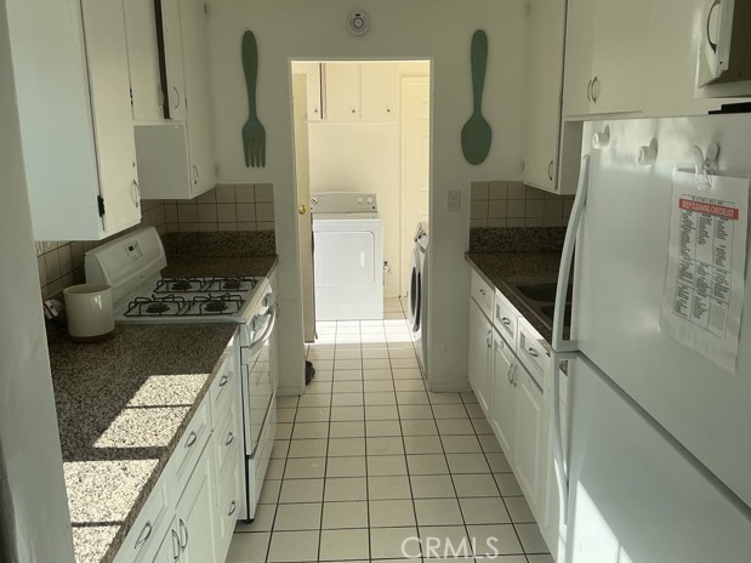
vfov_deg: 46.8
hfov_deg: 60.0
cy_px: 274
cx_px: 379
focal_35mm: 30
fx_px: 651
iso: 25
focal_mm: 3
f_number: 1.8
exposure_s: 1/568
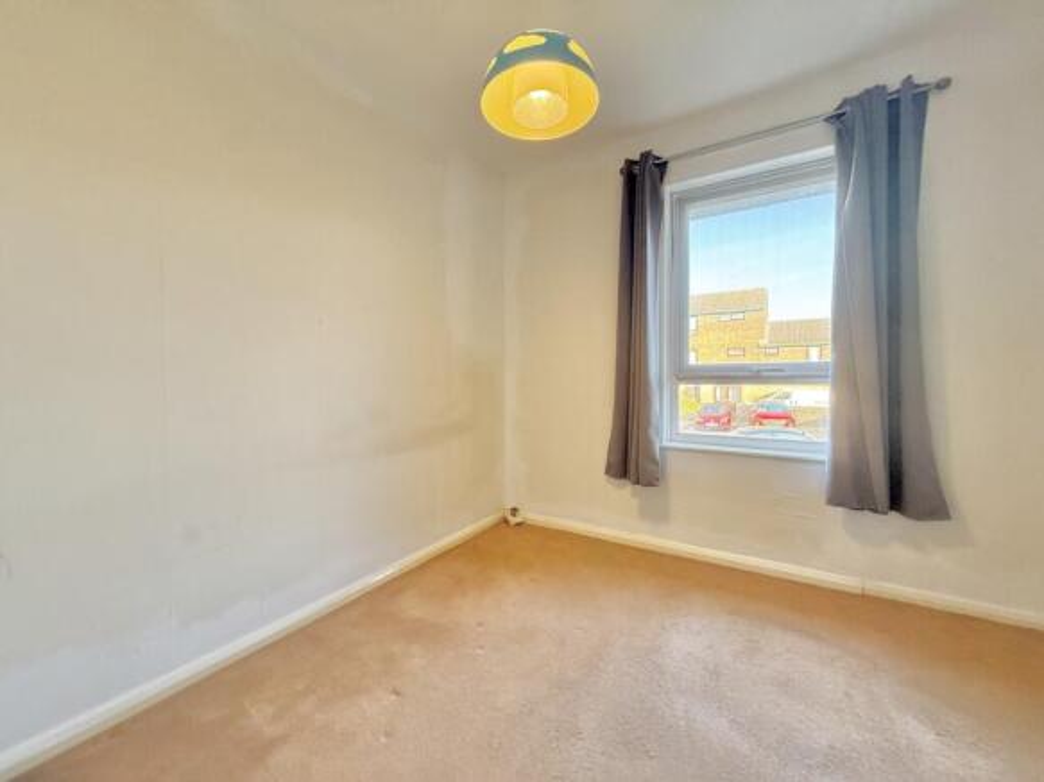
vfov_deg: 85.7
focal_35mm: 14
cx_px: 522
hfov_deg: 102.1
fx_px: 422
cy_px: 391
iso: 400
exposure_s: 1/100
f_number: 2.2
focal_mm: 2.22
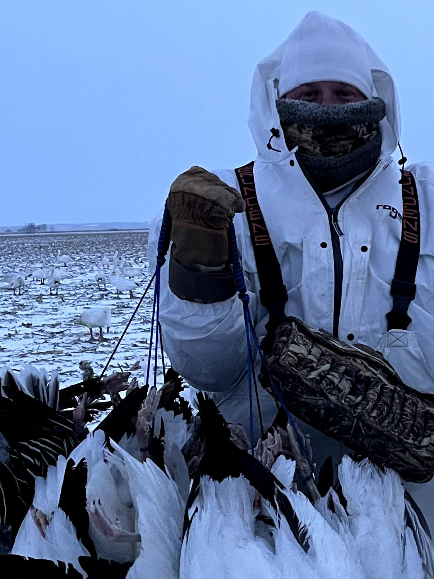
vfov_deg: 27.7
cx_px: 374
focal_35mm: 70
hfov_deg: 20.7
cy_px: 339
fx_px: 1171
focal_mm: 4.2
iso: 320
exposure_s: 1/60
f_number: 1.6
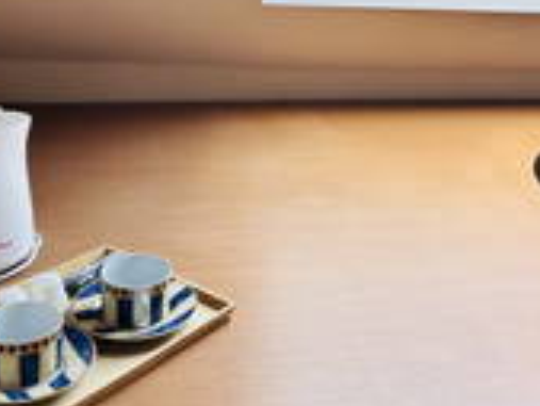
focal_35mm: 51
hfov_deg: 37.3
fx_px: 796
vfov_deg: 28.2
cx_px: 326
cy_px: 102
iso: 80
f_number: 1.78
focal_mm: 6.86
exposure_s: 1/286
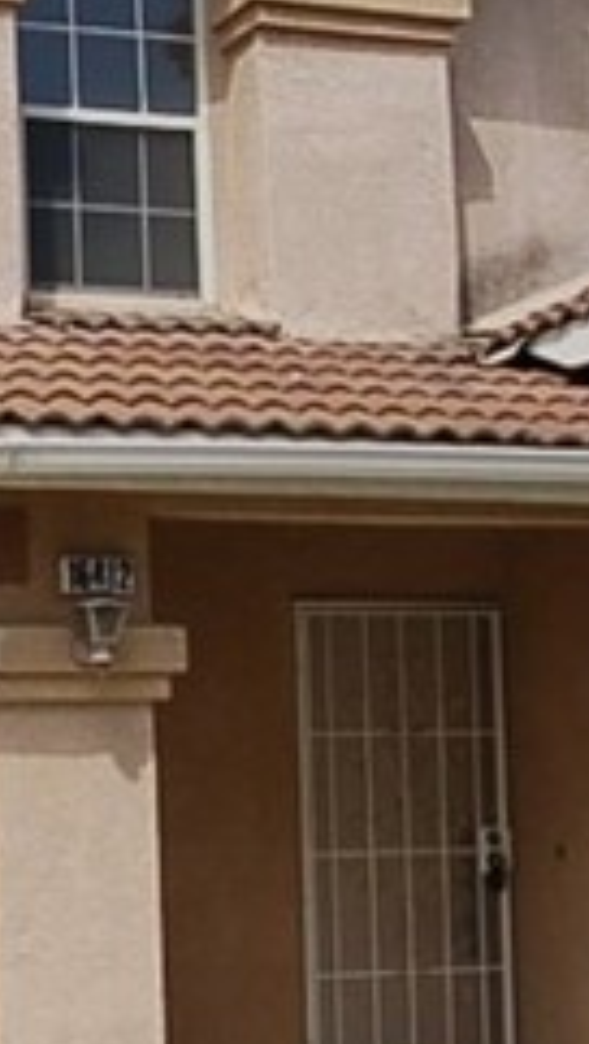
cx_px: -243
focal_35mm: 73
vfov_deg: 28.9
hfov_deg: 15.5
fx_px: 2028
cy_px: 537
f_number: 10
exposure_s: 1/400
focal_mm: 11
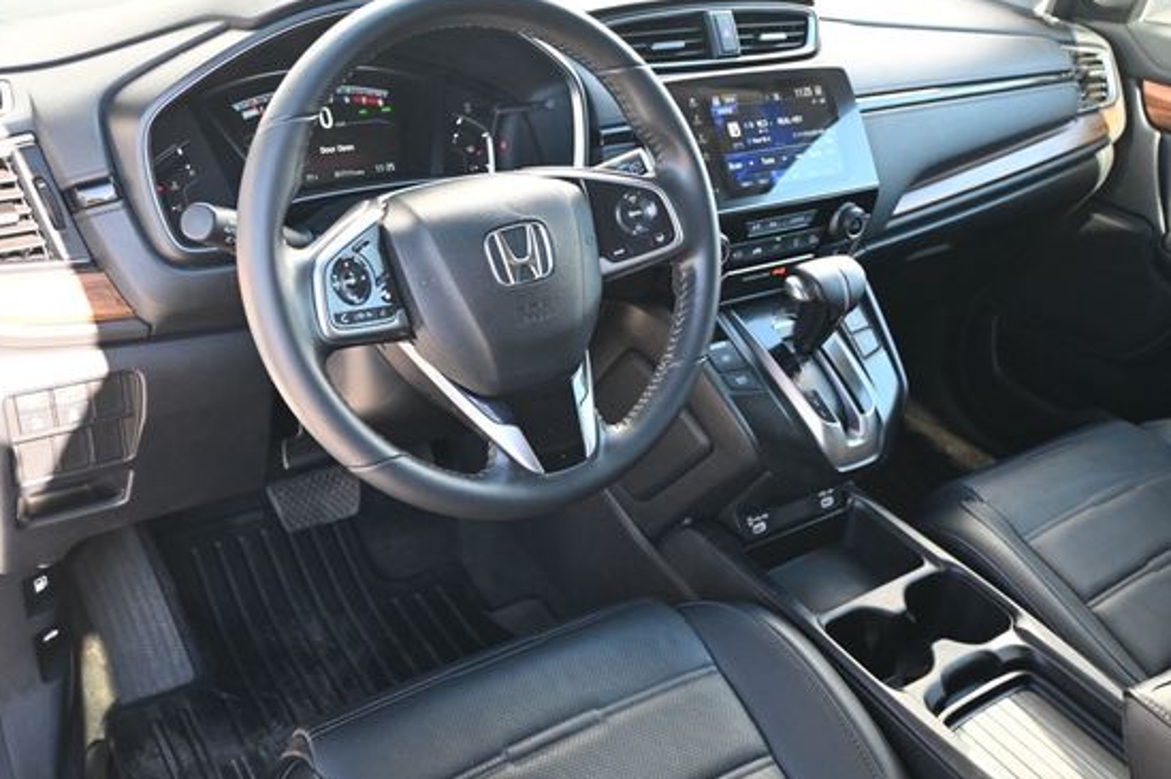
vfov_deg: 37.8
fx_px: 1137
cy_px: 361
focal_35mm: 35
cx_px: 565
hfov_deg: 54.5
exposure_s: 1/125
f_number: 3.8
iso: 720
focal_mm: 20
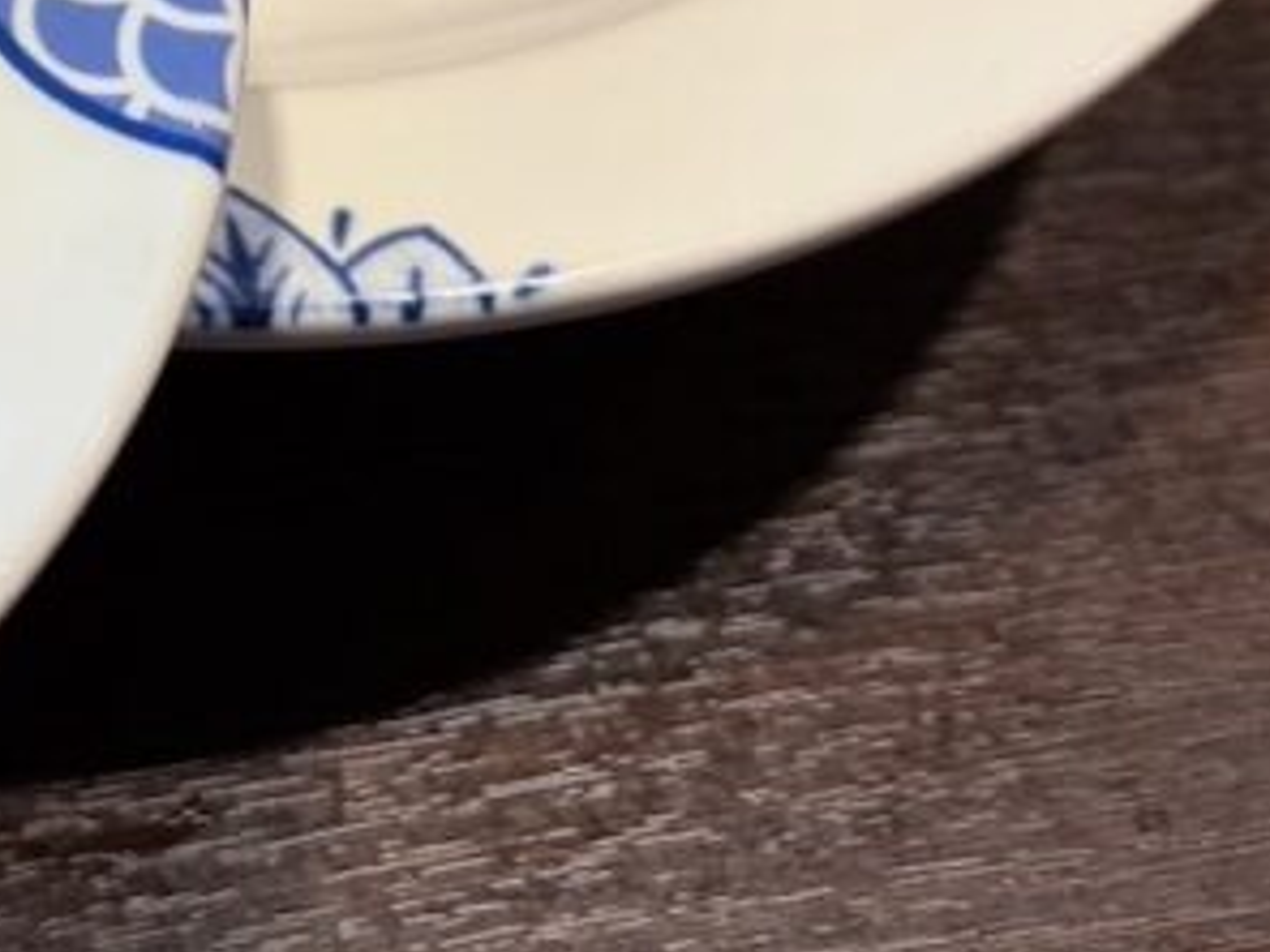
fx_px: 3302
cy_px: -455
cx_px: -378
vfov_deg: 15.2
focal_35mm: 90
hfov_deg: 20.0
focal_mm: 5.96
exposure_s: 1/50
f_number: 1.6
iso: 80
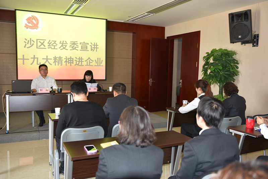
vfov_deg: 41.1
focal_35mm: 32
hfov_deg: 58.7
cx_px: 134
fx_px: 238
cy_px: 90
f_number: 3.2
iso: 800
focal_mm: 32
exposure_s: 1/60
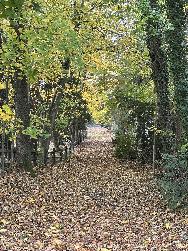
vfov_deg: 39.7
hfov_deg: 30.3
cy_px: 126
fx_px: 348
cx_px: 94
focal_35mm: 48
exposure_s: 1/121
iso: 64
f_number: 1.78
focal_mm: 6.86
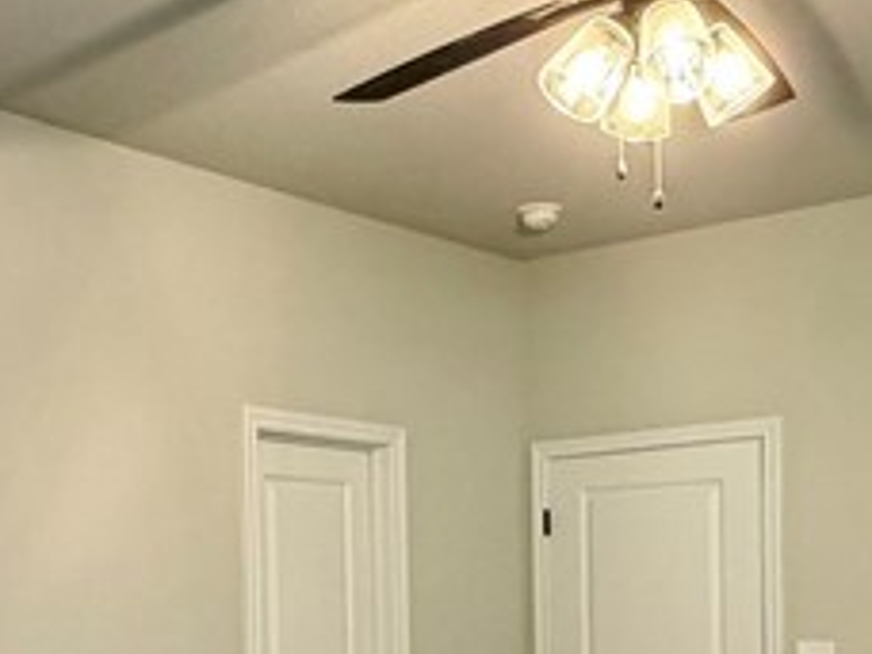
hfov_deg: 30.7
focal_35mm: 63
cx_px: 386
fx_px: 1587
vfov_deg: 22.3
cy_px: 665
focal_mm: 2.22
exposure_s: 1/60
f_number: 2.2
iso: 250
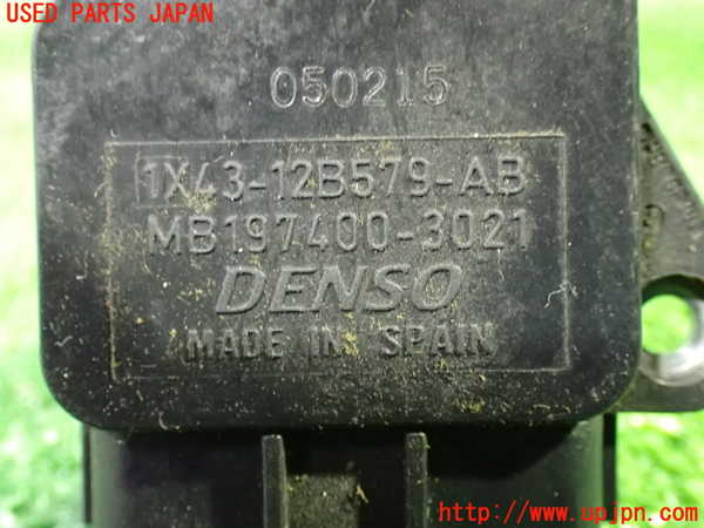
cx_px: 352
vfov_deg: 32.9
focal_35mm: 44
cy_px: 264
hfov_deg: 42.9
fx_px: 895
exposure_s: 1/10
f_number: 2.9
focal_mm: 7.84
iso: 1600
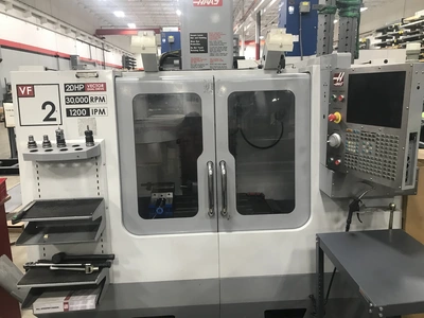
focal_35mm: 28
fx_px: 343
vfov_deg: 49.7
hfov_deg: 63.4
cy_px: 159
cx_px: 212
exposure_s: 1/30
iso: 40
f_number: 1.8
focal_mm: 3.99
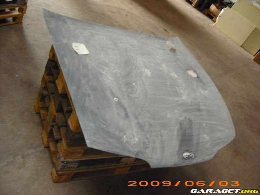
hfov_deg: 50.1
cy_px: 98
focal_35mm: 37
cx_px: 130
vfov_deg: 38.7
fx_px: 278
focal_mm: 6.2
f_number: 2.7
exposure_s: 1/13
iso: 100
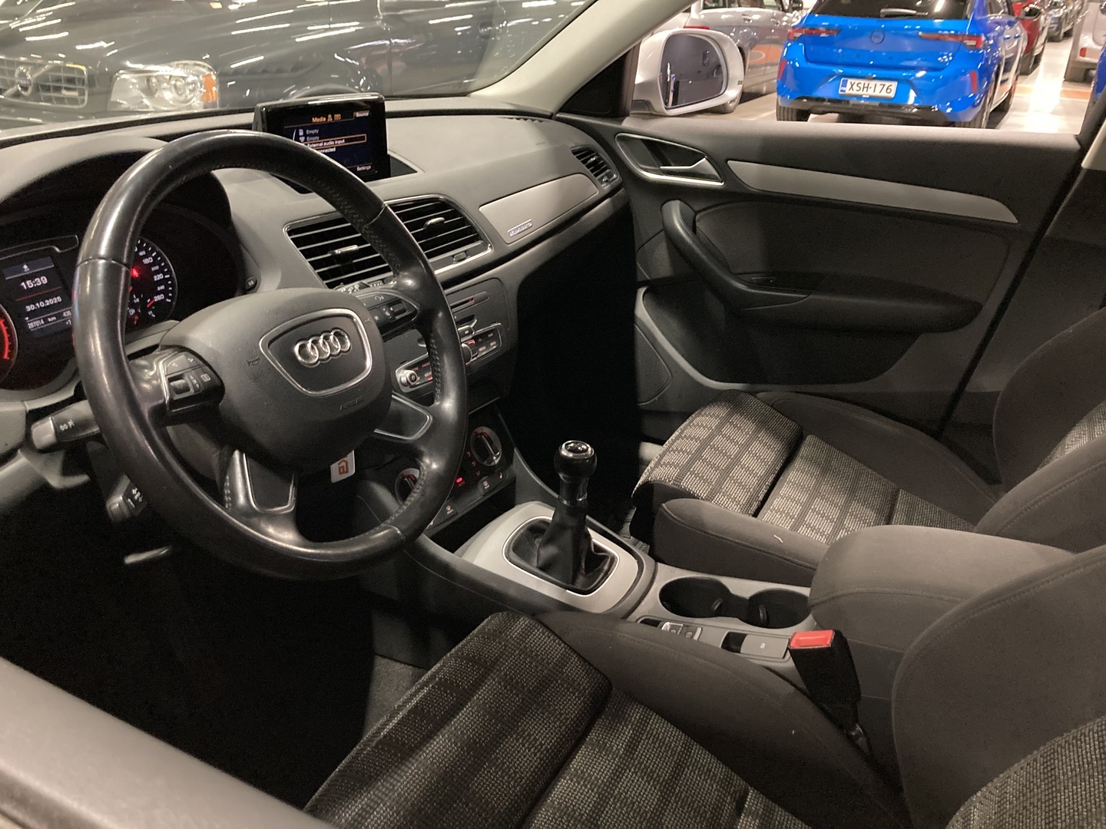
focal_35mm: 28
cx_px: 553
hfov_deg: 63.4
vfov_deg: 49.7
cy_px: 414
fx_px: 895
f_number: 1.8
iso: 640
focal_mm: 3.99
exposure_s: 1/23
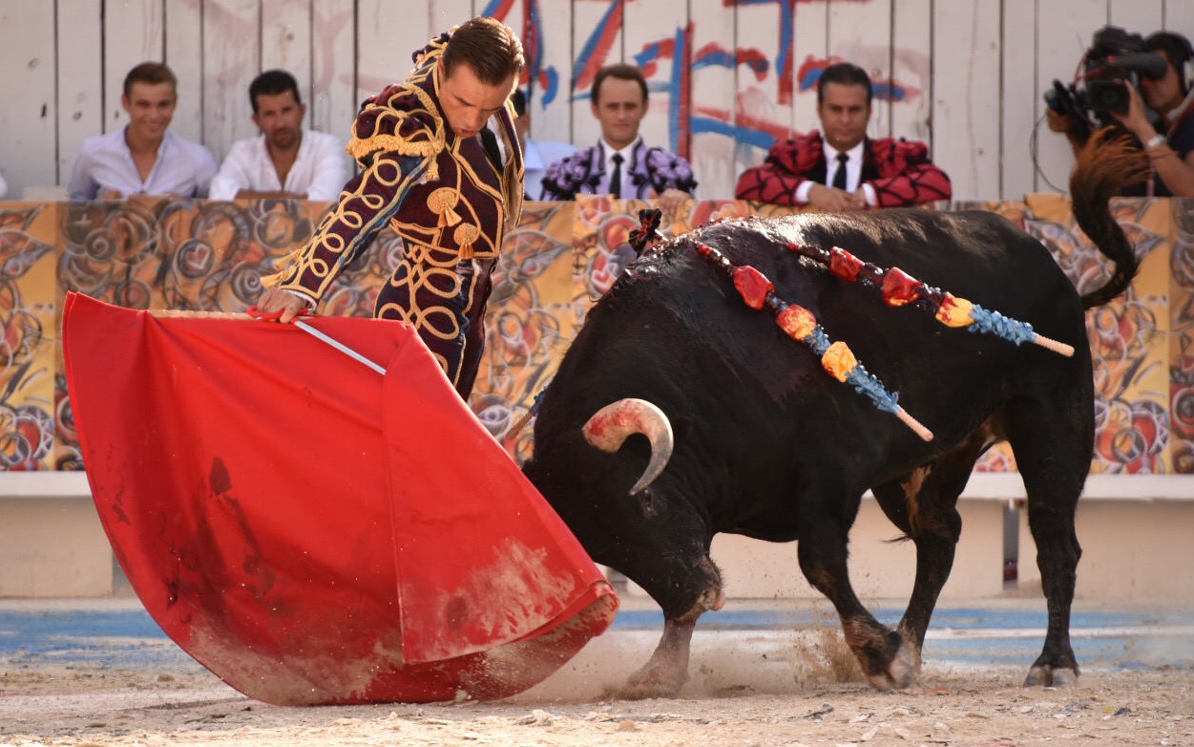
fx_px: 10739
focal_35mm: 330
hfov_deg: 6.4
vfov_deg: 4.0
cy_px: 379
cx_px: 551
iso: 640
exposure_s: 1/800
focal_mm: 250
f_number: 5.6
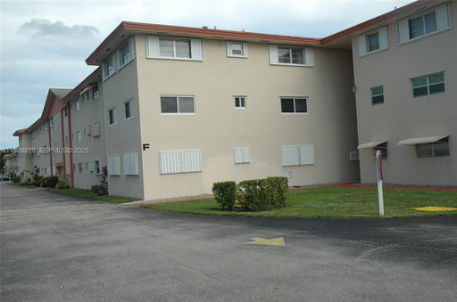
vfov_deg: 35.3
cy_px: 151
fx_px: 475
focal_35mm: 38
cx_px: 228
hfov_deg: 51.4
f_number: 10
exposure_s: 1/400
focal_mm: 25
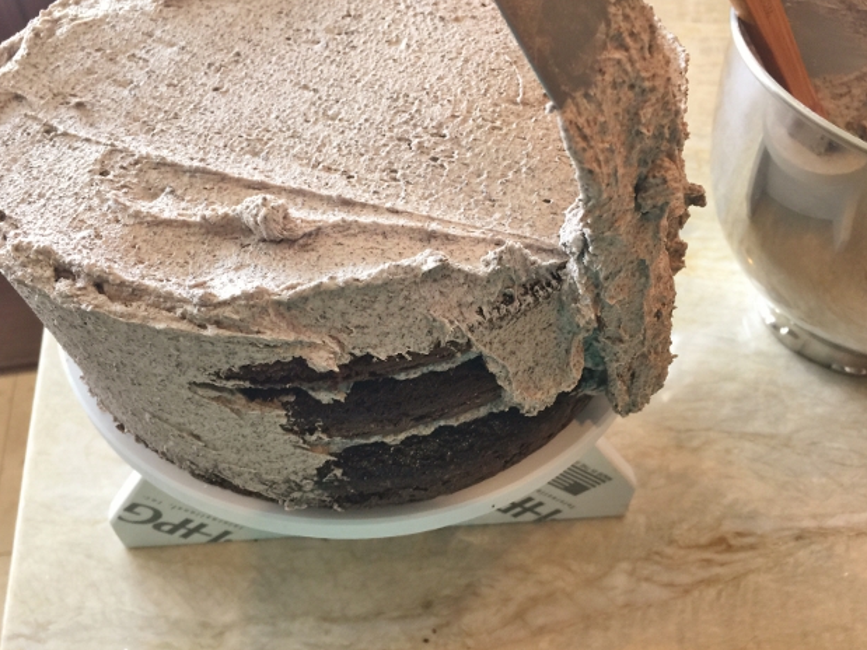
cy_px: 324
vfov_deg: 46.8
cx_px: 427
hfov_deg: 60.0
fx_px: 751
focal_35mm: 30
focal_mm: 4.15
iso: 32
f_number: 2.2
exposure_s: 1/30
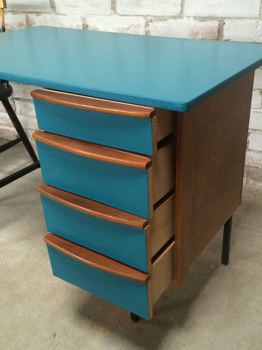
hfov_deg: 37.6
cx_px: 150
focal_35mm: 38
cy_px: 179
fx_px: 384
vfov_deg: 49.0
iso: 160
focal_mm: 4.15
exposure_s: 1/30
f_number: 2.2
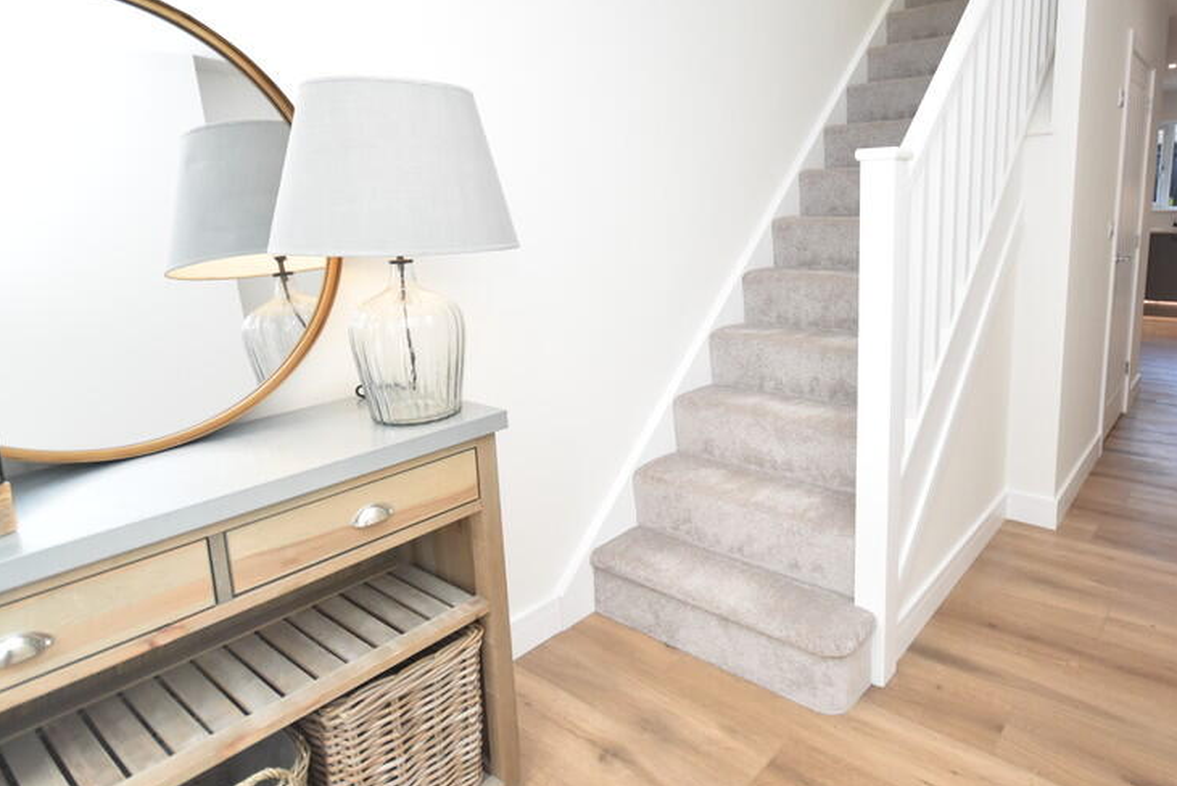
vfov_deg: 59.2
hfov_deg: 80.4
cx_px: 692
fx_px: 687
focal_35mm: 21
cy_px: 325
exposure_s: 1/160
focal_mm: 10
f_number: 4.5
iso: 800
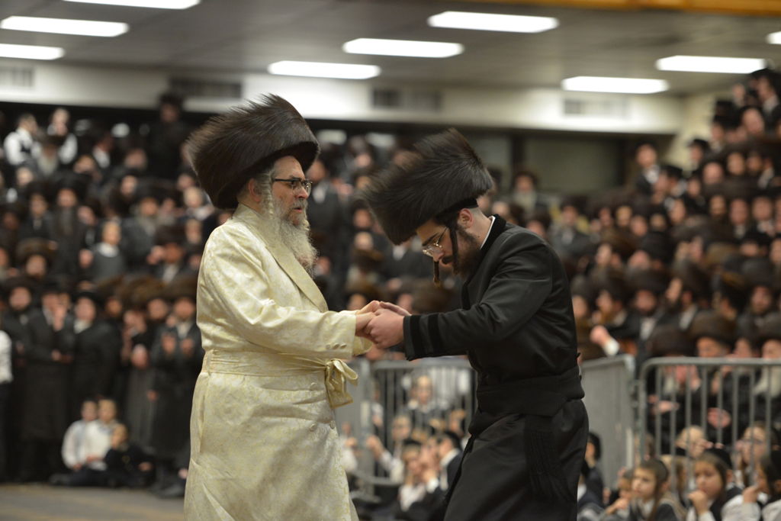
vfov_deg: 10.2
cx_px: 390
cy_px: 260
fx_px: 2929
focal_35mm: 135
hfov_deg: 15.2
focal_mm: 135
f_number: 2.8
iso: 2200
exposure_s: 1/160
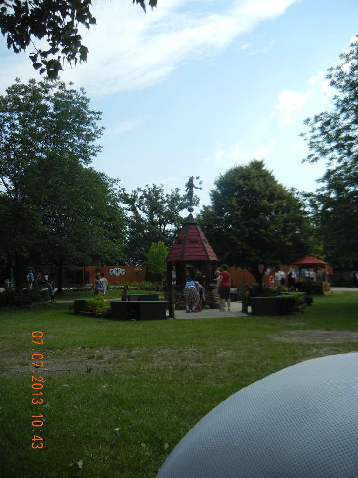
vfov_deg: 60.0
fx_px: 414
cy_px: 239
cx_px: 179
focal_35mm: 30
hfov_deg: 46.8
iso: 160
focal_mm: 5.4
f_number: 7
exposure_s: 1/432
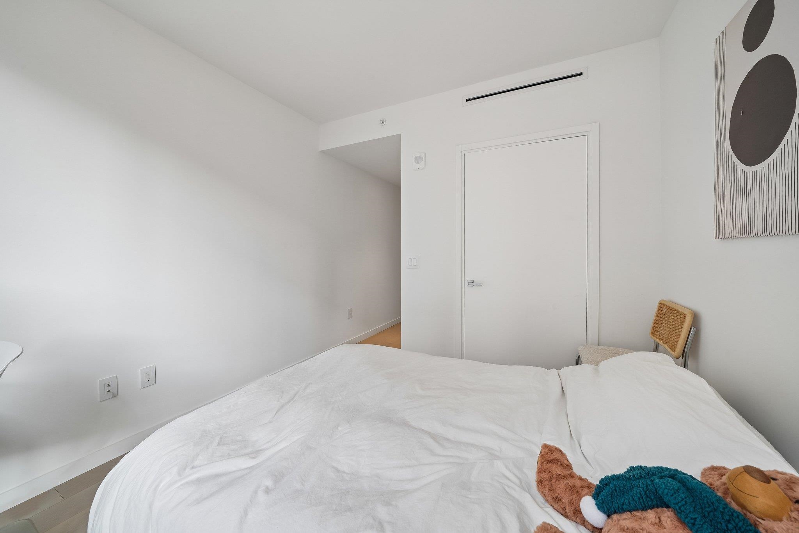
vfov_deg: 90.0
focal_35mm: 12
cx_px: 400
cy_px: 266
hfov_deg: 112.6
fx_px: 266
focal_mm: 12
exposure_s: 1/15
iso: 200
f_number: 10
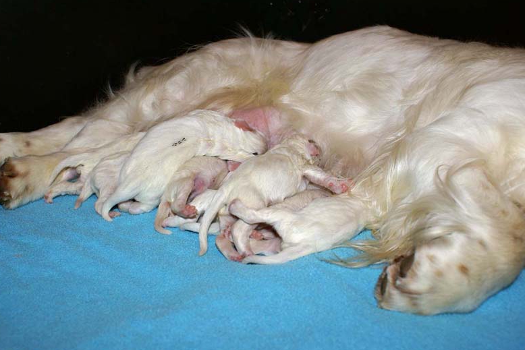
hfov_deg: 51.9
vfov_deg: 36.0
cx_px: 260
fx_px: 540
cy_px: 172
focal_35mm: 37
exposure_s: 1/60
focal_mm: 24
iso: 400
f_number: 5.6
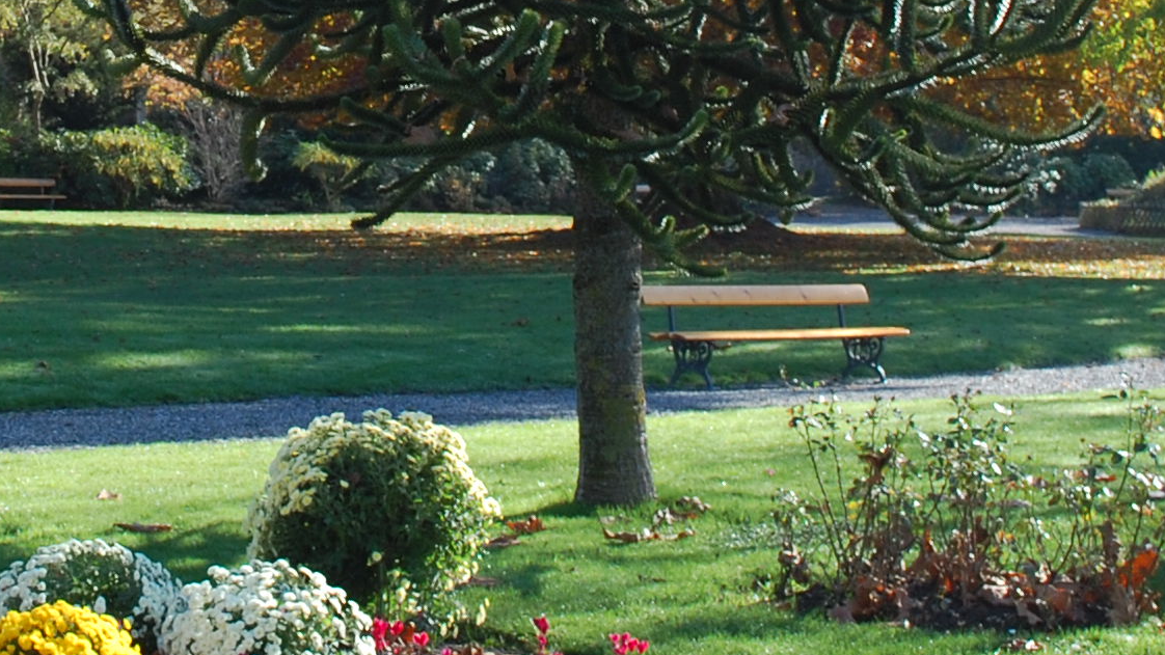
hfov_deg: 20.8
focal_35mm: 101
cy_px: -85
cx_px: 172
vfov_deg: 11.8
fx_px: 3120
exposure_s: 1/160
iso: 200
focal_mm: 24
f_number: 6.3
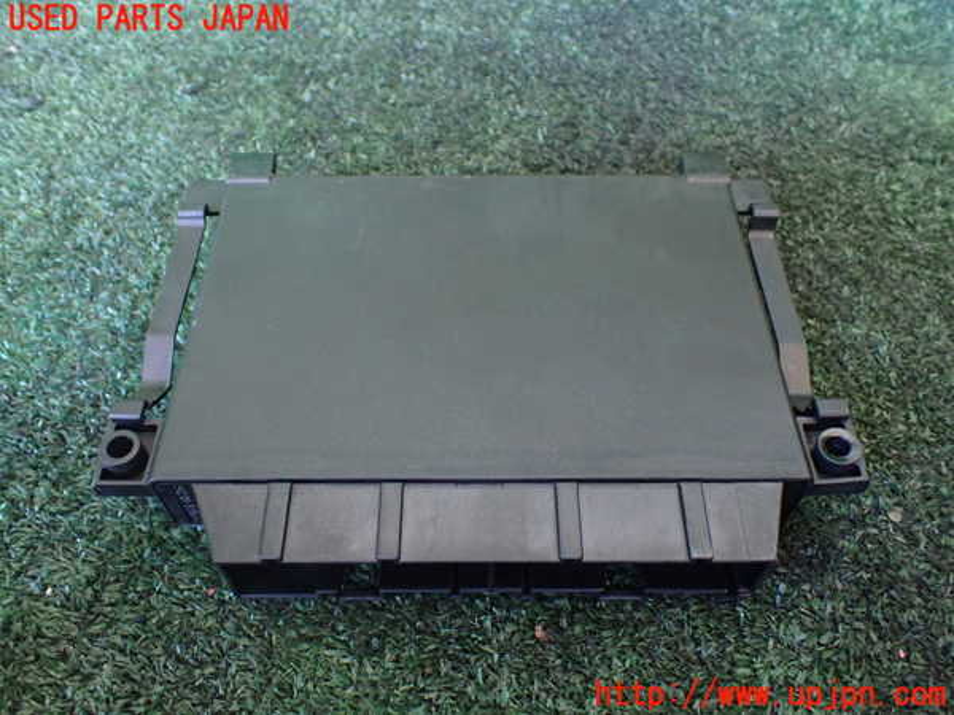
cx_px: 477
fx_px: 827
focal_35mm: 30
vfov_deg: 46.8
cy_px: 358
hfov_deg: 60.0
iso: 800
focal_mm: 5.4
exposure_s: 1/50
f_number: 2.3
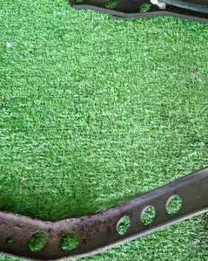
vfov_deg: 37.9
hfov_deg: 28.3
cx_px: 224
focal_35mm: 49
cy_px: 100
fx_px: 377
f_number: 2
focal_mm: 4.5
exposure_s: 1/50
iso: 250
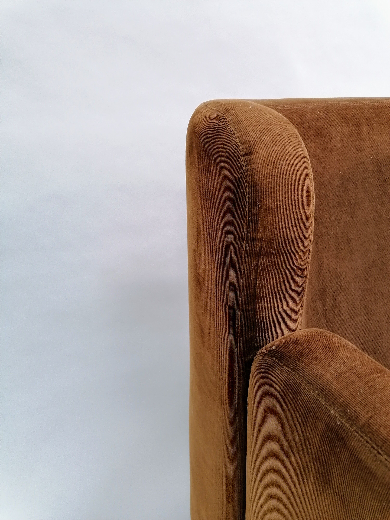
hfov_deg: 51.4
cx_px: 195
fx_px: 406
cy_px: 260
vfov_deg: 65.3
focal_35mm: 27
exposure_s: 1/50
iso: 125
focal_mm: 4.75
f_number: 1.8
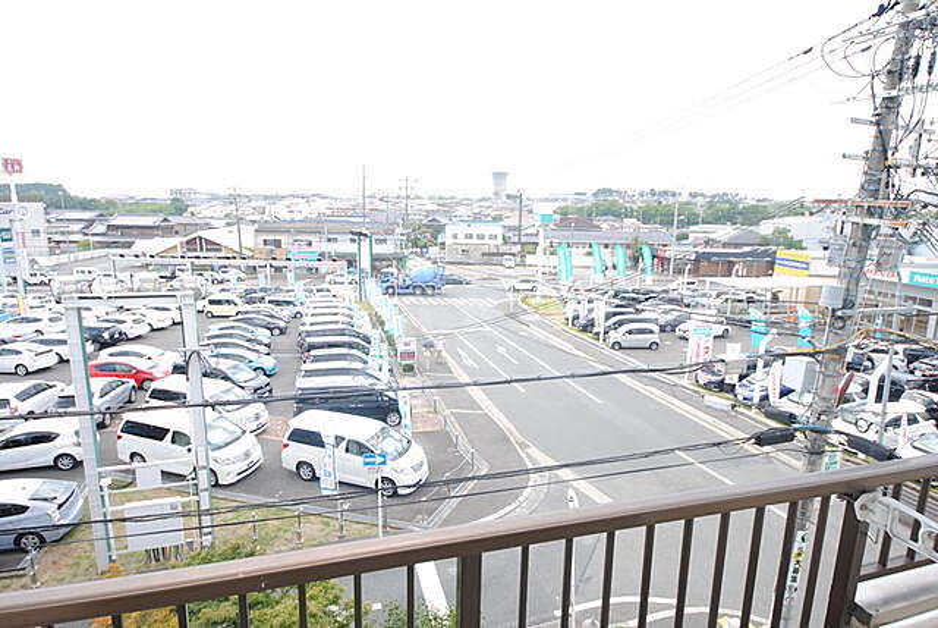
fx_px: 509
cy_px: 314
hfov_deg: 85.4
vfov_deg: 63.3
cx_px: 469
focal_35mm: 20
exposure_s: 1/80
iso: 100
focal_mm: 13
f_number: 5
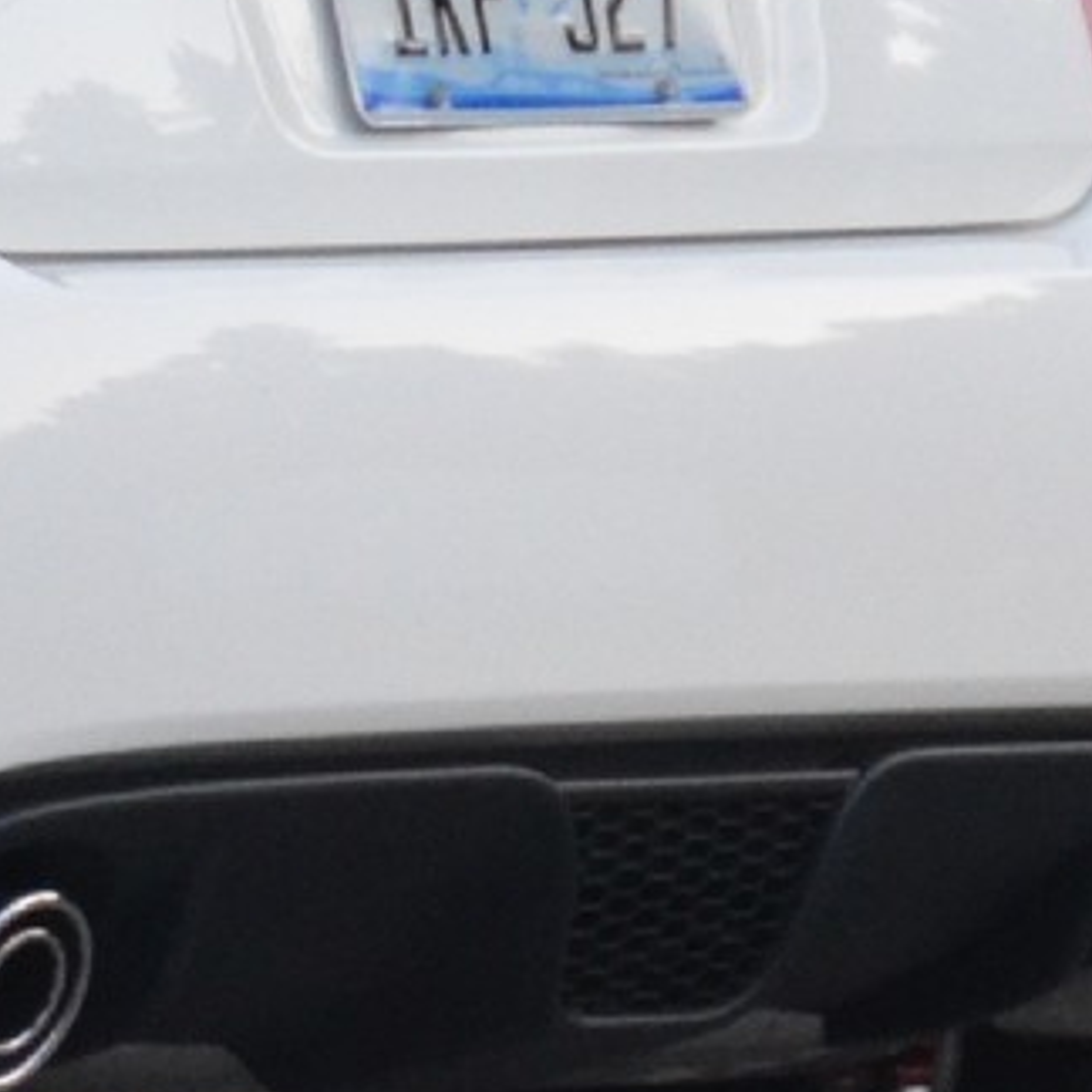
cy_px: -10
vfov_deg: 1.4
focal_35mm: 1275
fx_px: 45505
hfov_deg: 1.4
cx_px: -1685
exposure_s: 1/500
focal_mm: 130
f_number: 5.6
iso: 1600
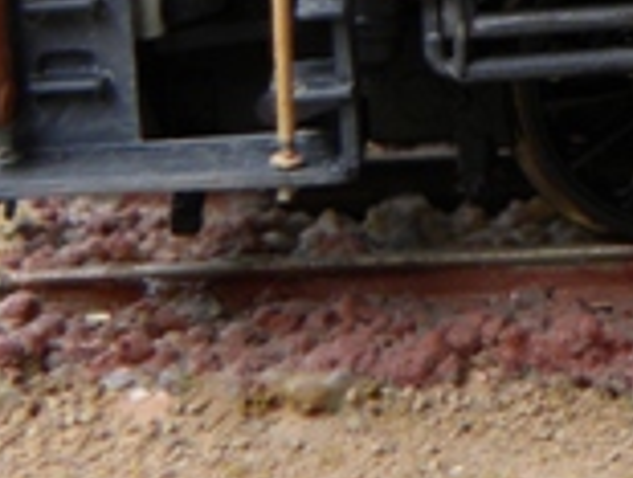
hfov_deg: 9.8
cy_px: -192
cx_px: 1201
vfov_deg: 7.7
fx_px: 3482
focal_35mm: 190
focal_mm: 7.3
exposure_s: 1/60
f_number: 3.2
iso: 77
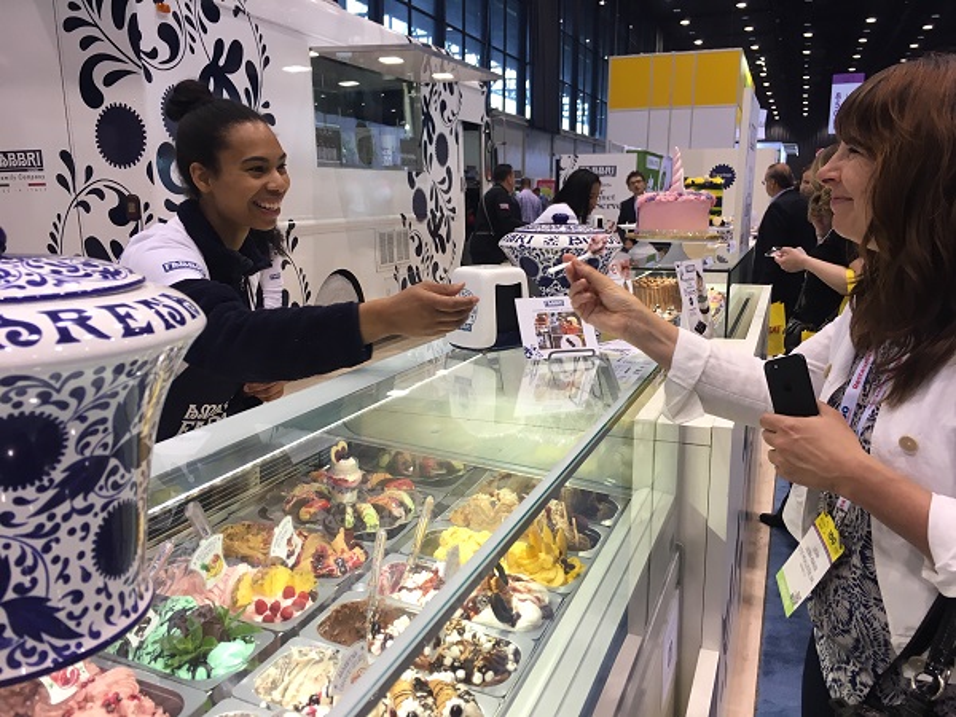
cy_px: 358
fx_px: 801
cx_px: 478
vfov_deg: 48.2
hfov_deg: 61.7
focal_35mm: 29
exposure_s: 1/30
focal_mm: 4.15
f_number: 2.2
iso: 25
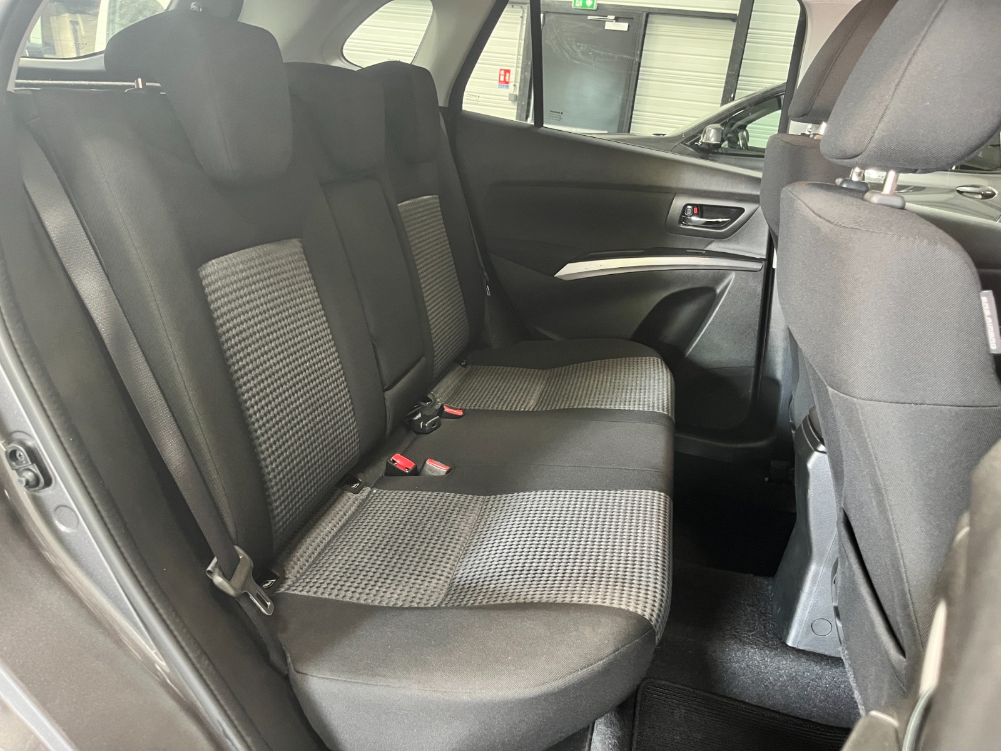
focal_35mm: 26
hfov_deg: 67.3
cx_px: 500
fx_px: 752
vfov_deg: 53.1
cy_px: 376
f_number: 1.6
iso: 500
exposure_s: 1/25
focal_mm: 5.1
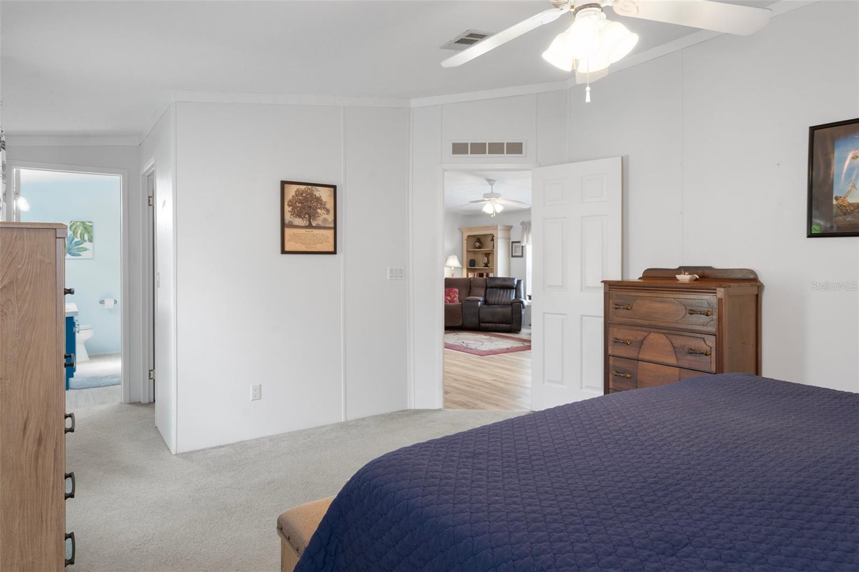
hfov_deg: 81.2
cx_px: 430
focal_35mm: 21
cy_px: 286
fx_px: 501
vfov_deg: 59.5
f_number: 8
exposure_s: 1
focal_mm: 21
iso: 400
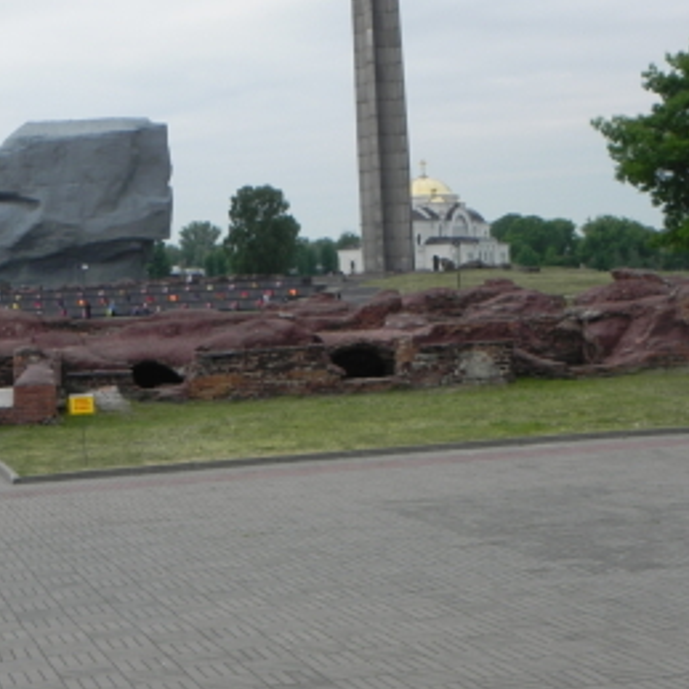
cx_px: 231
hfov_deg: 24.2
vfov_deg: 24.3
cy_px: 306
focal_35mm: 71
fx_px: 1599
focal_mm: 9.2
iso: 160
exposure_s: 1/360
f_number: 7.1
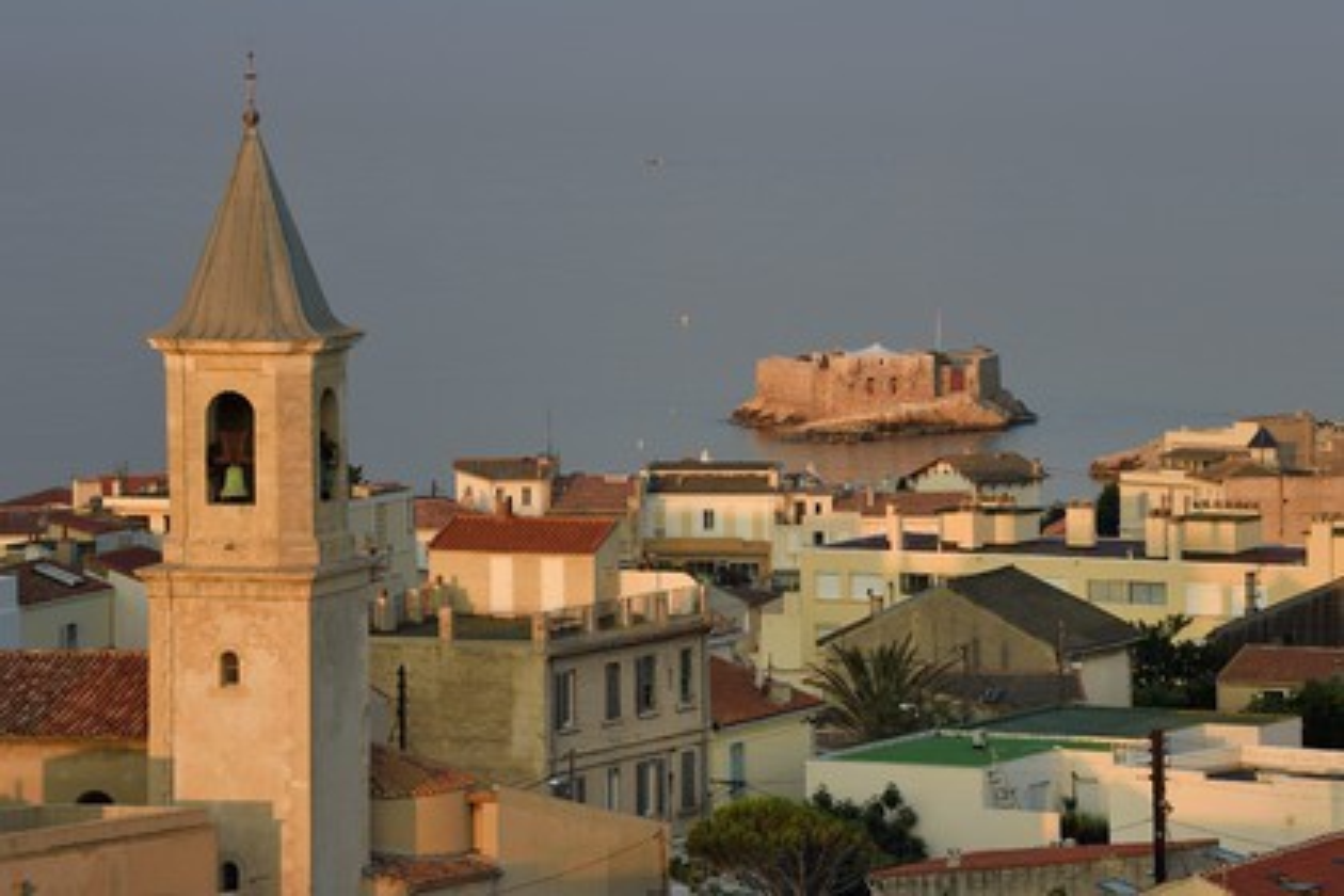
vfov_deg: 6.9
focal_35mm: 200
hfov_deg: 10.3
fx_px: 7466
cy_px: 448
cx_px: 672
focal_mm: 200
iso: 250
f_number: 9
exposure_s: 1/250
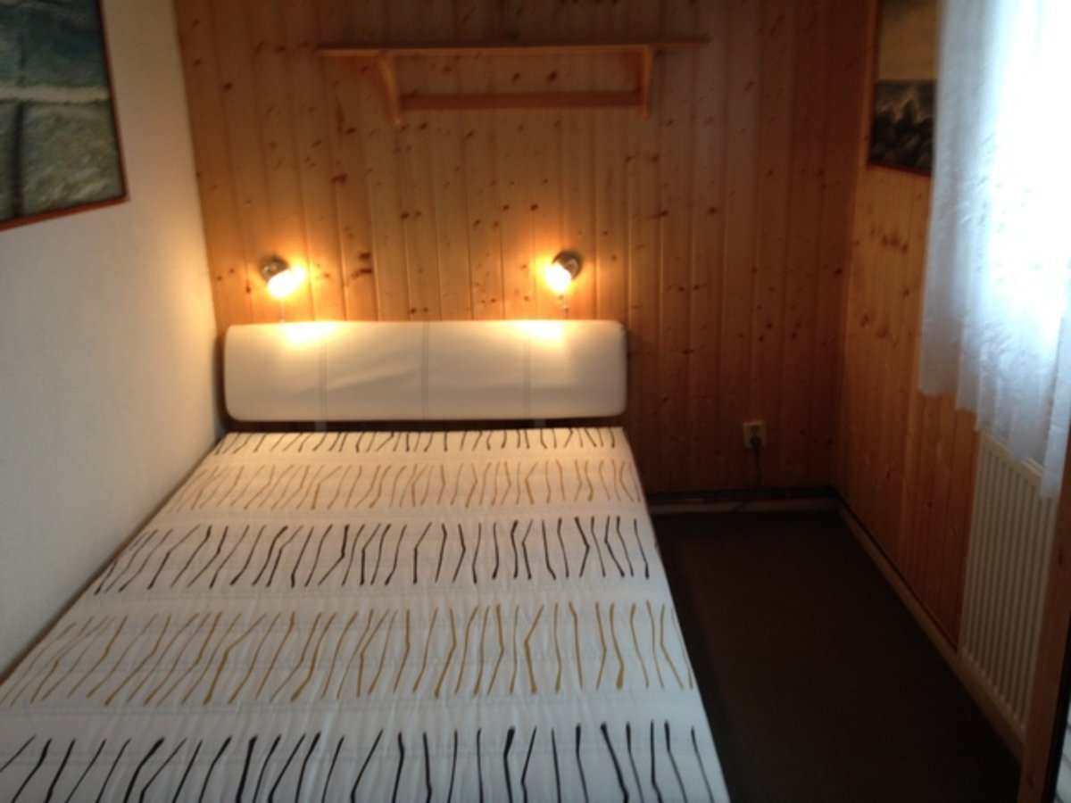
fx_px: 1021
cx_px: 536
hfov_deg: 55.4
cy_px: 402
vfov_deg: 42.9
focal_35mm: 33
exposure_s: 1/20
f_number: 2.4
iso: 64
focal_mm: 4.12
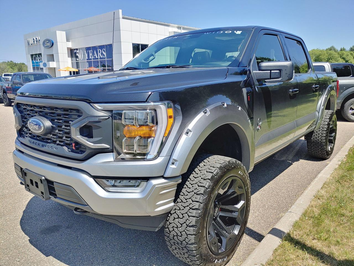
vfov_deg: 53.1
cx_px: 177
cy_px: 133
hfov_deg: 67.3
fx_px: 266
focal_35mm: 26
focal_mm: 4.36
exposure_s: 1/1587
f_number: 1.8
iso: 50
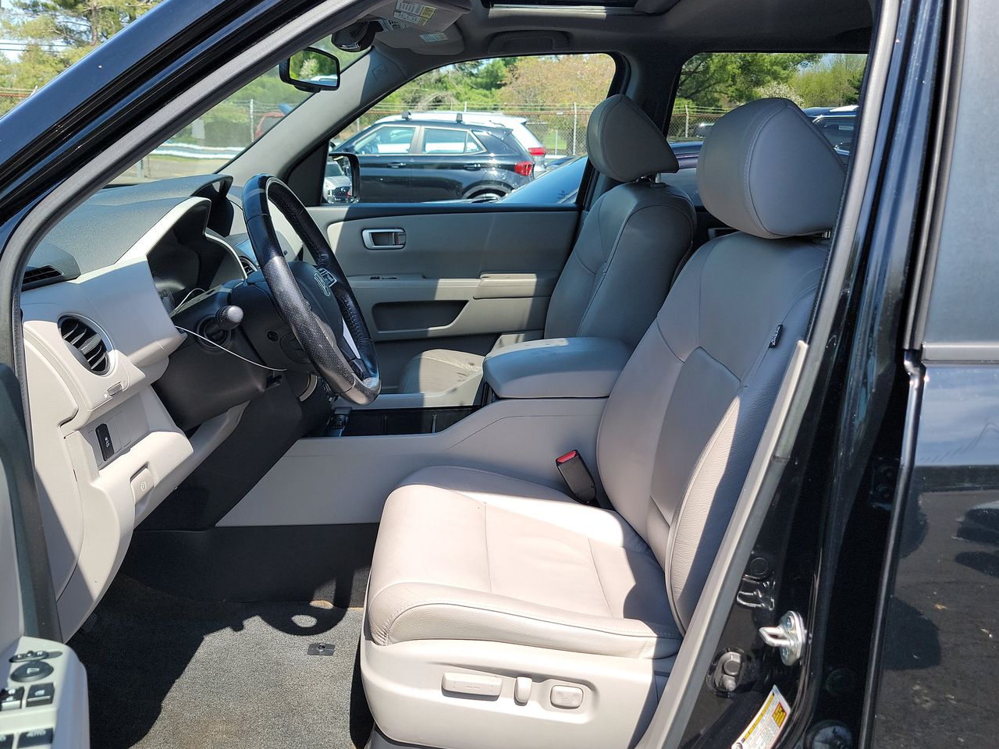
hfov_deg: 59.8
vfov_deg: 46.8
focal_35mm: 30
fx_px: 866
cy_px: 357
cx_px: 450
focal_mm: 6.7
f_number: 1.8
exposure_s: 1/255
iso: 50
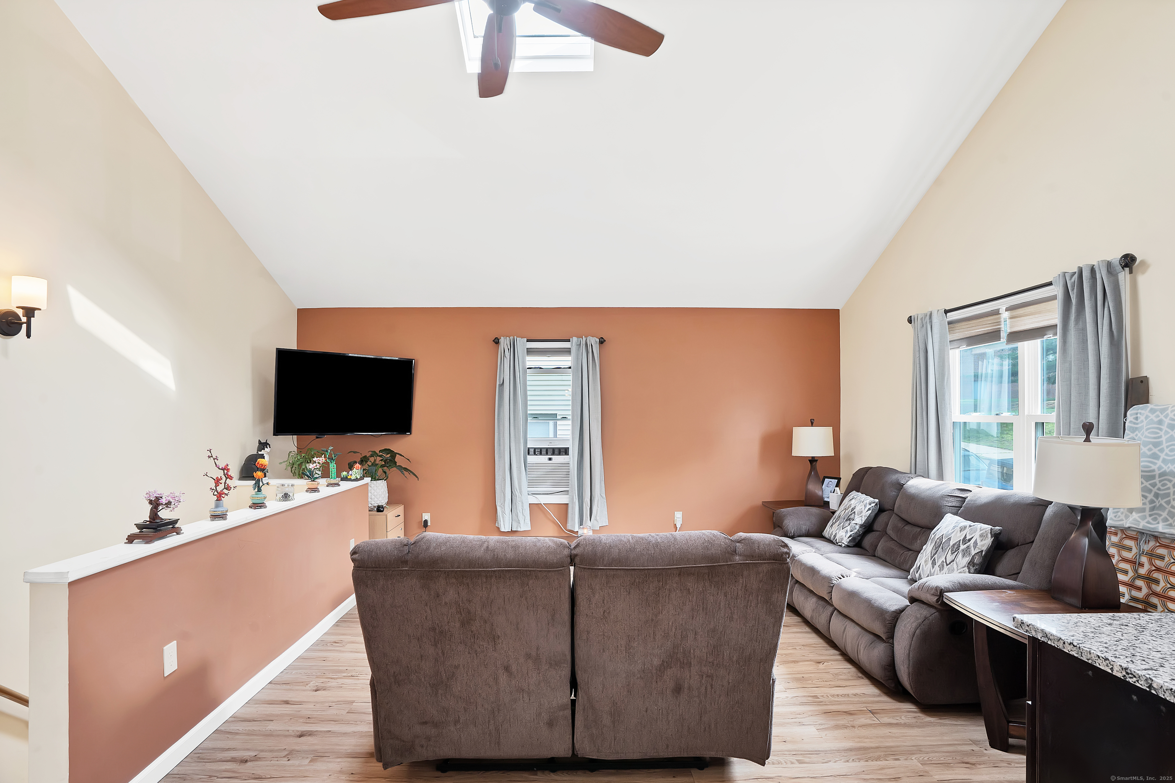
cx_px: 588
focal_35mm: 17
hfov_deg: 93.3
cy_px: 392
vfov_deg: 70.4
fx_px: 555
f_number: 9
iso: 400
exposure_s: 1/3
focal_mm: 17
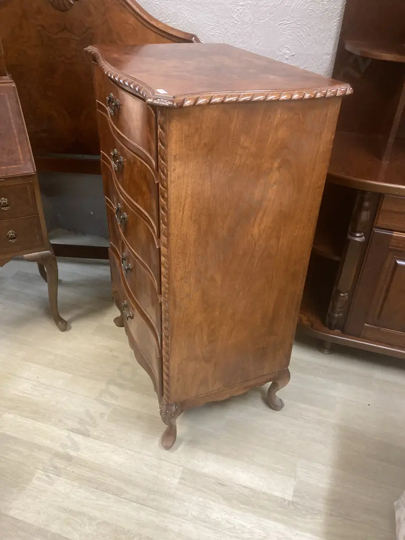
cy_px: 270
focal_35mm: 28
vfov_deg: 63.4
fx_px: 437
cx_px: 202
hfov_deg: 49.7
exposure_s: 1/50
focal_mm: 3.99
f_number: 1.8
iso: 200
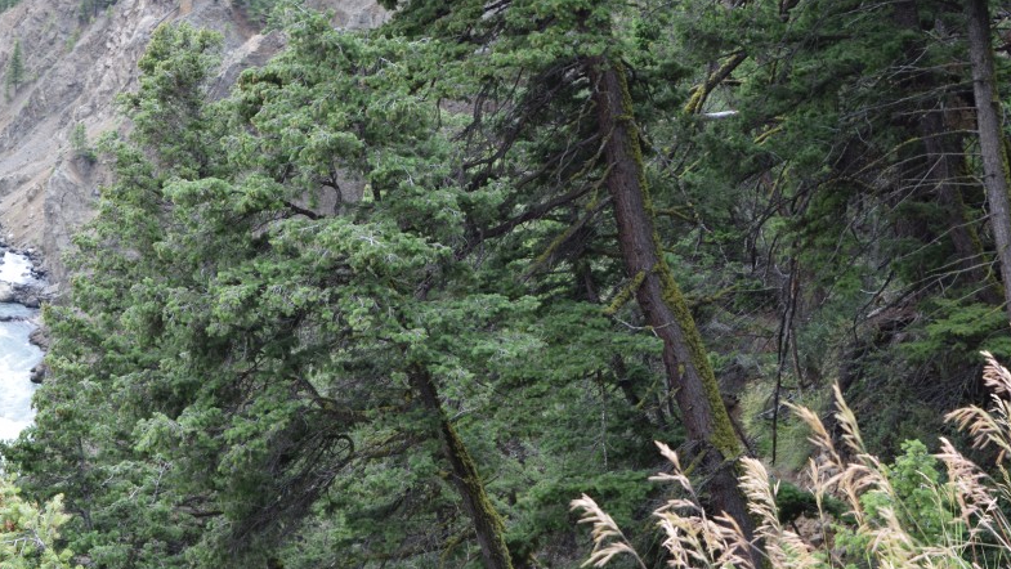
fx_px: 3021
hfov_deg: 19.0
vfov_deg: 10.8
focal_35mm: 113
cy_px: 313
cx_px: 468
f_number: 7.1
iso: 400
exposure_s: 1/200
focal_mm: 55
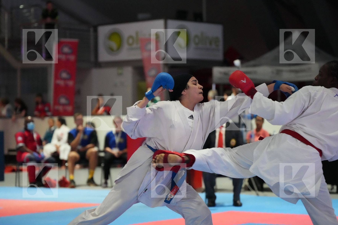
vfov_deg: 12.7
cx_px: 169
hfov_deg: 18.9
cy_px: 113
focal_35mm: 108
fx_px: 1014
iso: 12800
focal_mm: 107
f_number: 2.8
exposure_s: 1/800
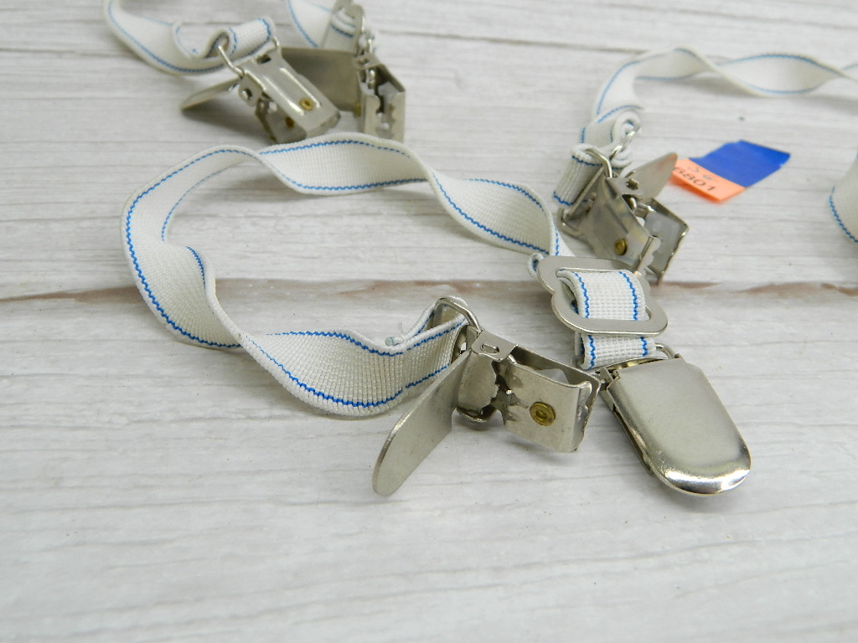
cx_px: 429
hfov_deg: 45.8
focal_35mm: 41
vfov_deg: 35.1
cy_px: 322
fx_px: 1016
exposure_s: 1/40
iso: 80
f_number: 3.5
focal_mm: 7.3
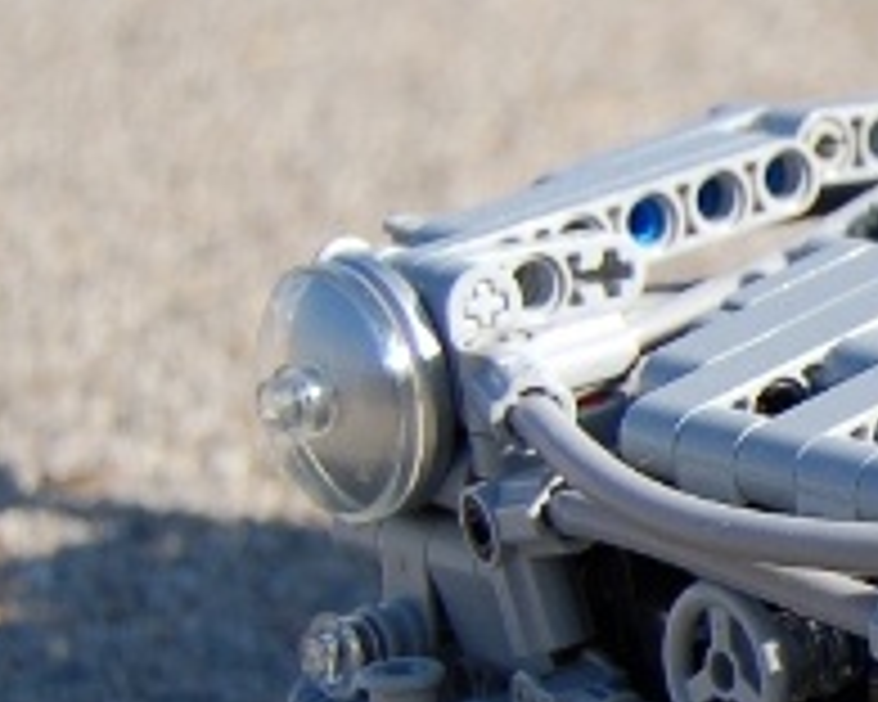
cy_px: 266
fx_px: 4054
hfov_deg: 11.2
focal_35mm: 156
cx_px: 1770
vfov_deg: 9.9
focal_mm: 24
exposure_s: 1/1000
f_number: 4
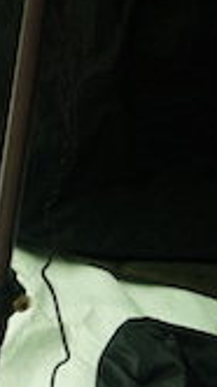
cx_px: -425
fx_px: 2571
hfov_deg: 4.6
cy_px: -62
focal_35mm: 251
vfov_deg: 8.5
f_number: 5
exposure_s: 1/500
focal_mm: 33
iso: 400
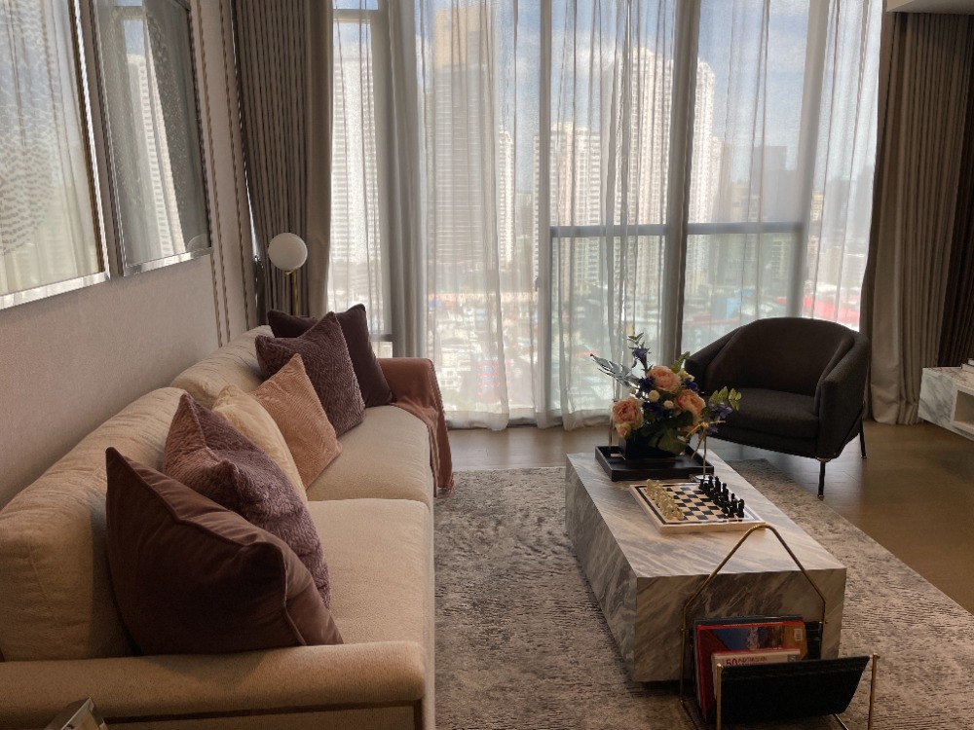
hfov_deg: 67.3
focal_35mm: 26
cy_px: 365
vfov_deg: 53.1
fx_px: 732
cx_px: 487
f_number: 1.6
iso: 32
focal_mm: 4.2
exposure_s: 1/341
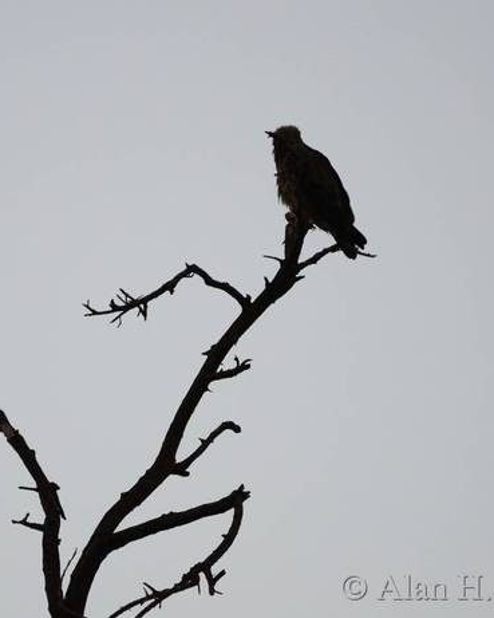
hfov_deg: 1.8
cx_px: 186
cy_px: 309
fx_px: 15584
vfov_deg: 2.3
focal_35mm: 853
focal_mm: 400
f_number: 5.6
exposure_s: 1/500
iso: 1800
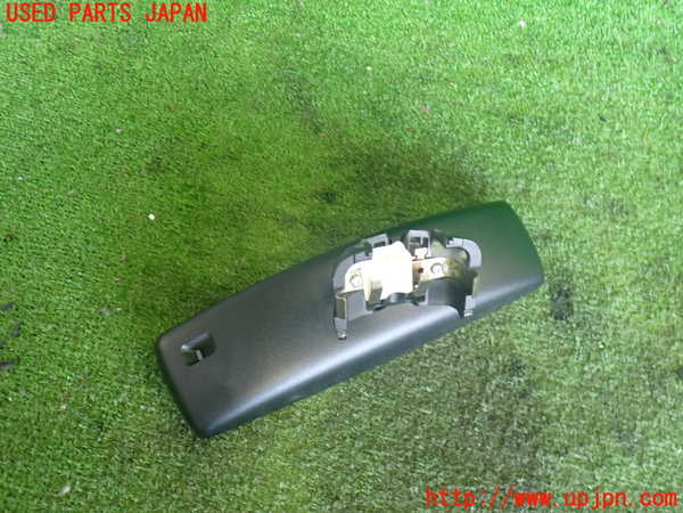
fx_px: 592
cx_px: 342
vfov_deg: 46.8
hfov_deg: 60.0
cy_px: 256
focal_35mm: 30
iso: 320
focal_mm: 5.4
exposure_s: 1/30
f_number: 2.3
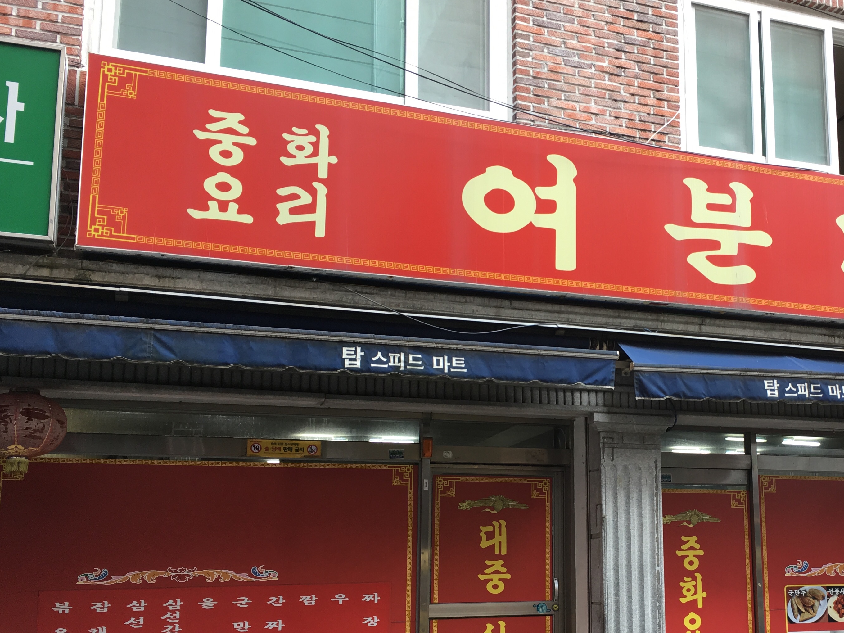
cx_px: 617
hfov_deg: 42.7
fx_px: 1048
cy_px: 391
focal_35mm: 43
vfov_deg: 33.4
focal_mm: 4.15
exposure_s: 1/120
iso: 32
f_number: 2.2
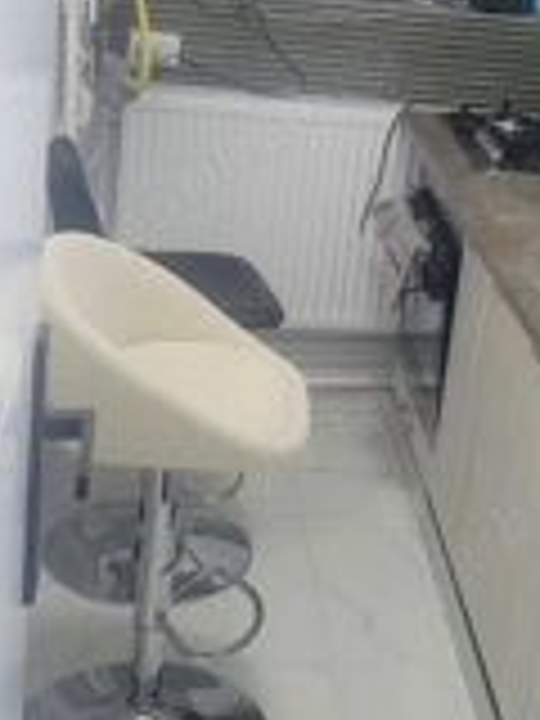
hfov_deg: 22.4
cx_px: 405
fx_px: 1352
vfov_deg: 29.5
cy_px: 220
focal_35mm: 65
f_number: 1.8
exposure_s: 1/50
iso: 640
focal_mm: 5.4
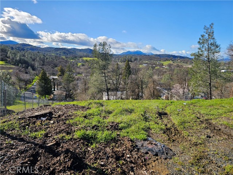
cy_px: 88
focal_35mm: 23
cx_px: 116
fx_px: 155
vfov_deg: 58.9
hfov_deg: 73.9
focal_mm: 6.3
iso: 10
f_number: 1.7
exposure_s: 1/612
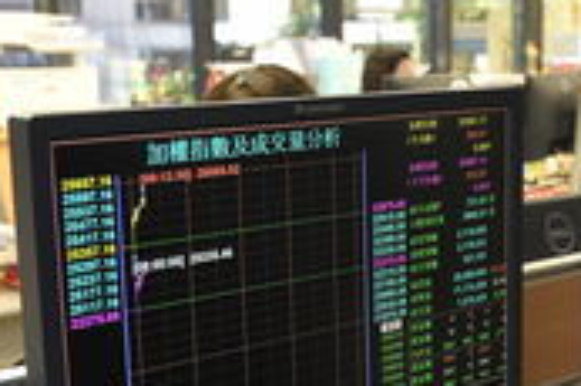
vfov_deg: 16.8
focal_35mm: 81
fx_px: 1306
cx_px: 534
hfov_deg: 24.3
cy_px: 274
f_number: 5.6
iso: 1600
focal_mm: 35
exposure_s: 1/50
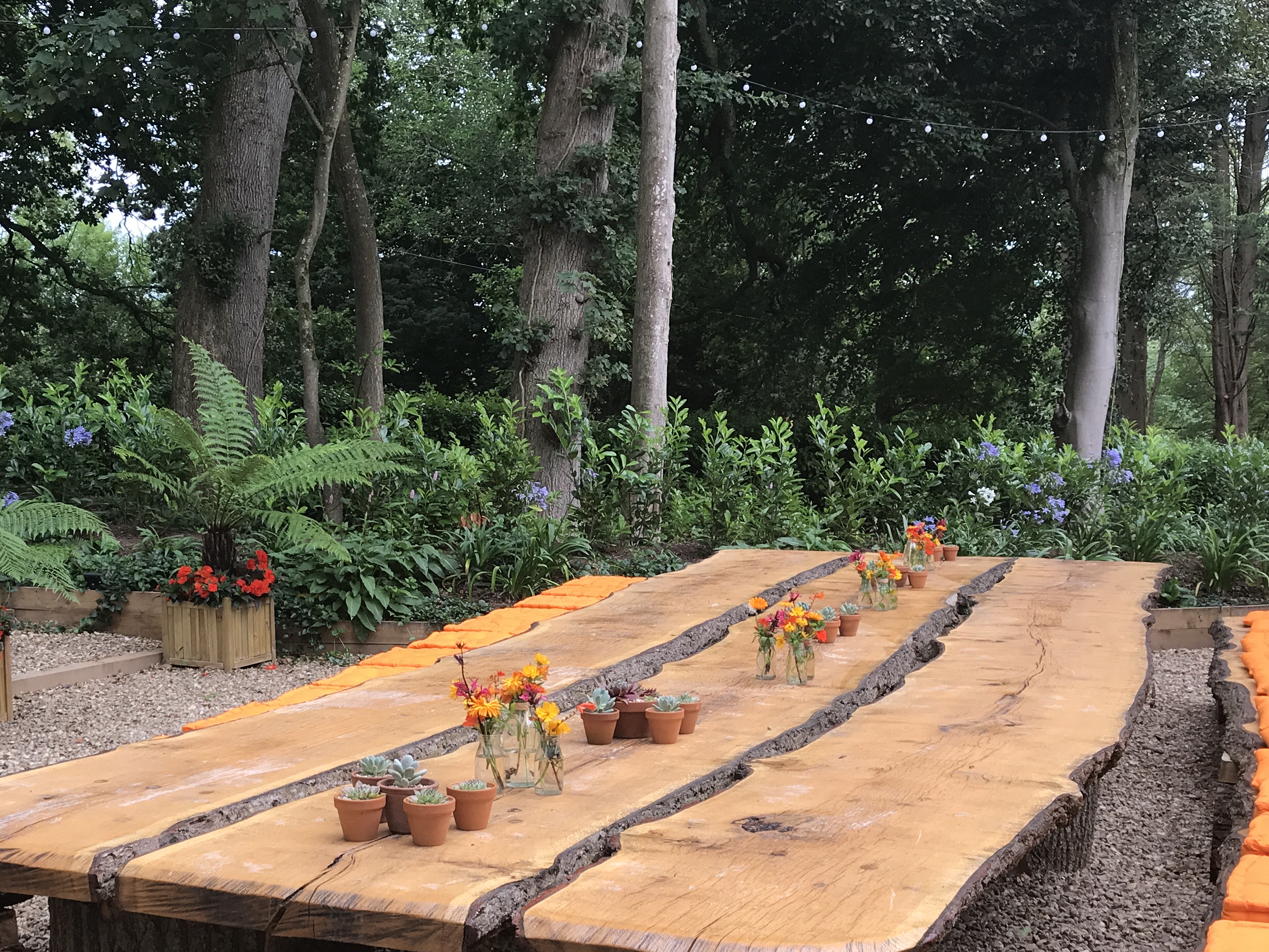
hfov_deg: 41.2
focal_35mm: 46
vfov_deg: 31.0
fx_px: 1686
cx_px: 566
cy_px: 706
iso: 20
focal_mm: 3.99
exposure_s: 1/278
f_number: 1.8
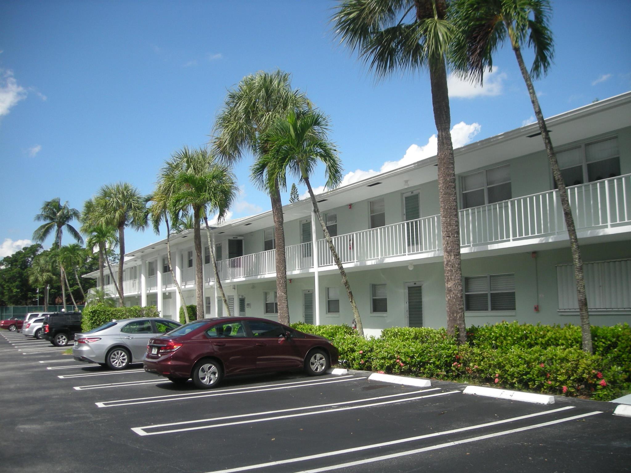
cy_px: 236
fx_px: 638
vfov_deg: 40.7
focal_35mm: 35
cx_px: 316
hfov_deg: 52.6
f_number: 5.7
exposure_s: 1/297
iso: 72
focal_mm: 5.7
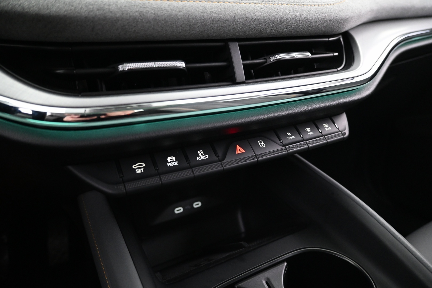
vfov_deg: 53.1
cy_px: 144
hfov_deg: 73.7
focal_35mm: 24
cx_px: 216
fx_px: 288
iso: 1600
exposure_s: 1/10
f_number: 3.5
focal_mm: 16
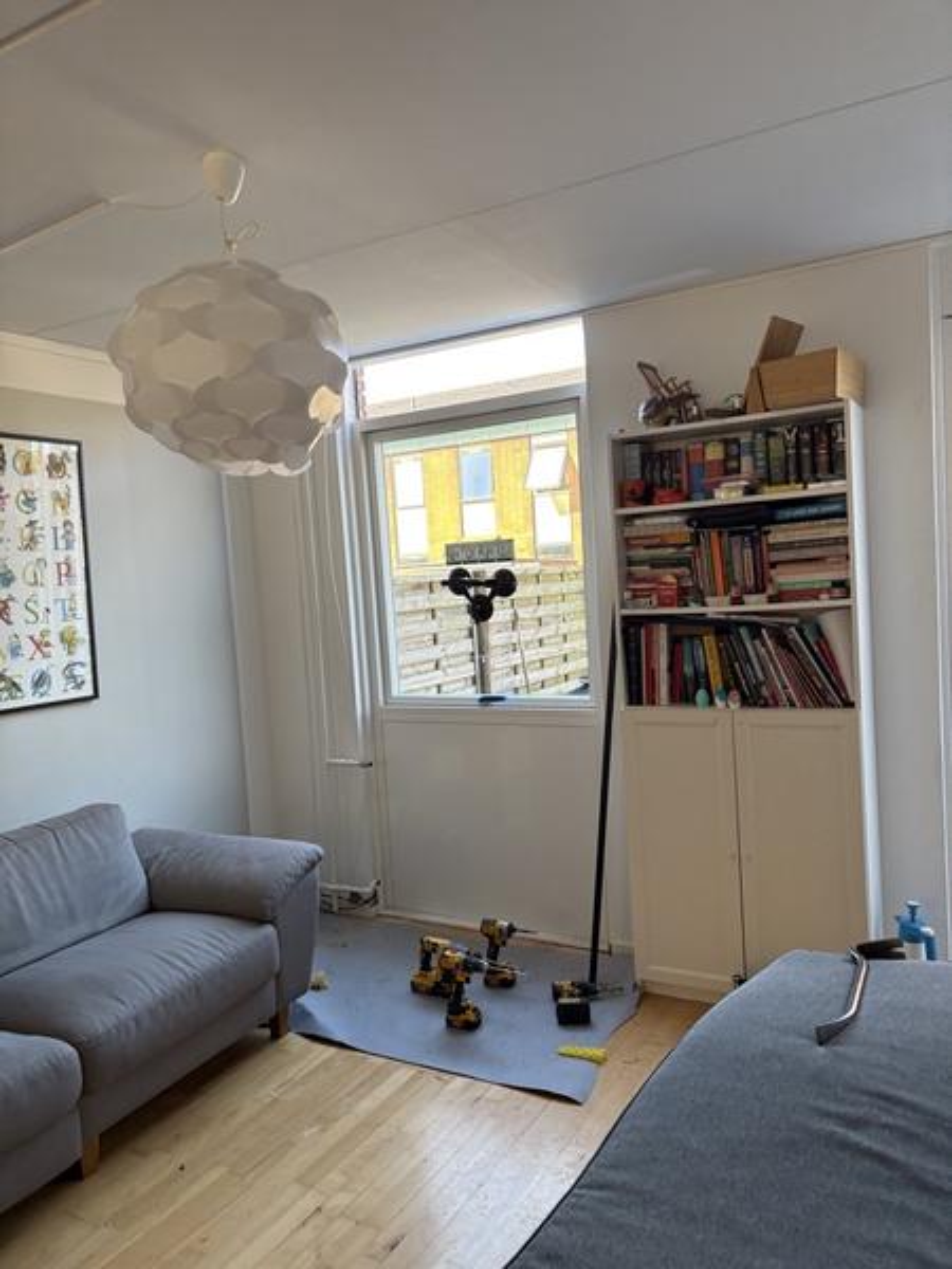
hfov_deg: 53.1
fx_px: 953
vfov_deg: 67.3
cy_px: 634
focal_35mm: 26
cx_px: 476
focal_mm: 5.96
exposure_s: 1/117
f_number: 1.6
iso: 125
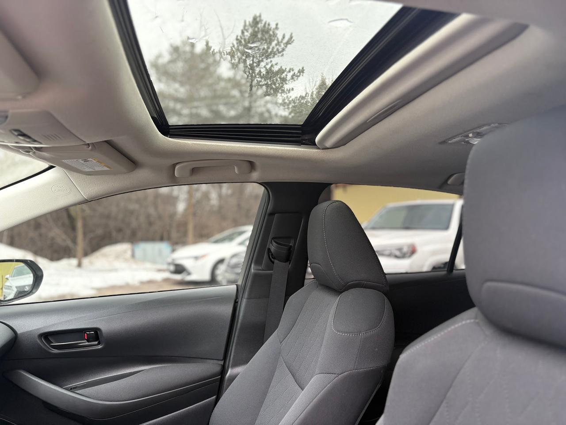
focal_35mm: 26
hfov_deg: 67.3
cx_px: 283
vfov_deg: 53.1
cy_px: 212
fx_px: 425
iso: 100
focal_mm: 5.96
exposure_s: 1/121
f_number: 1.6
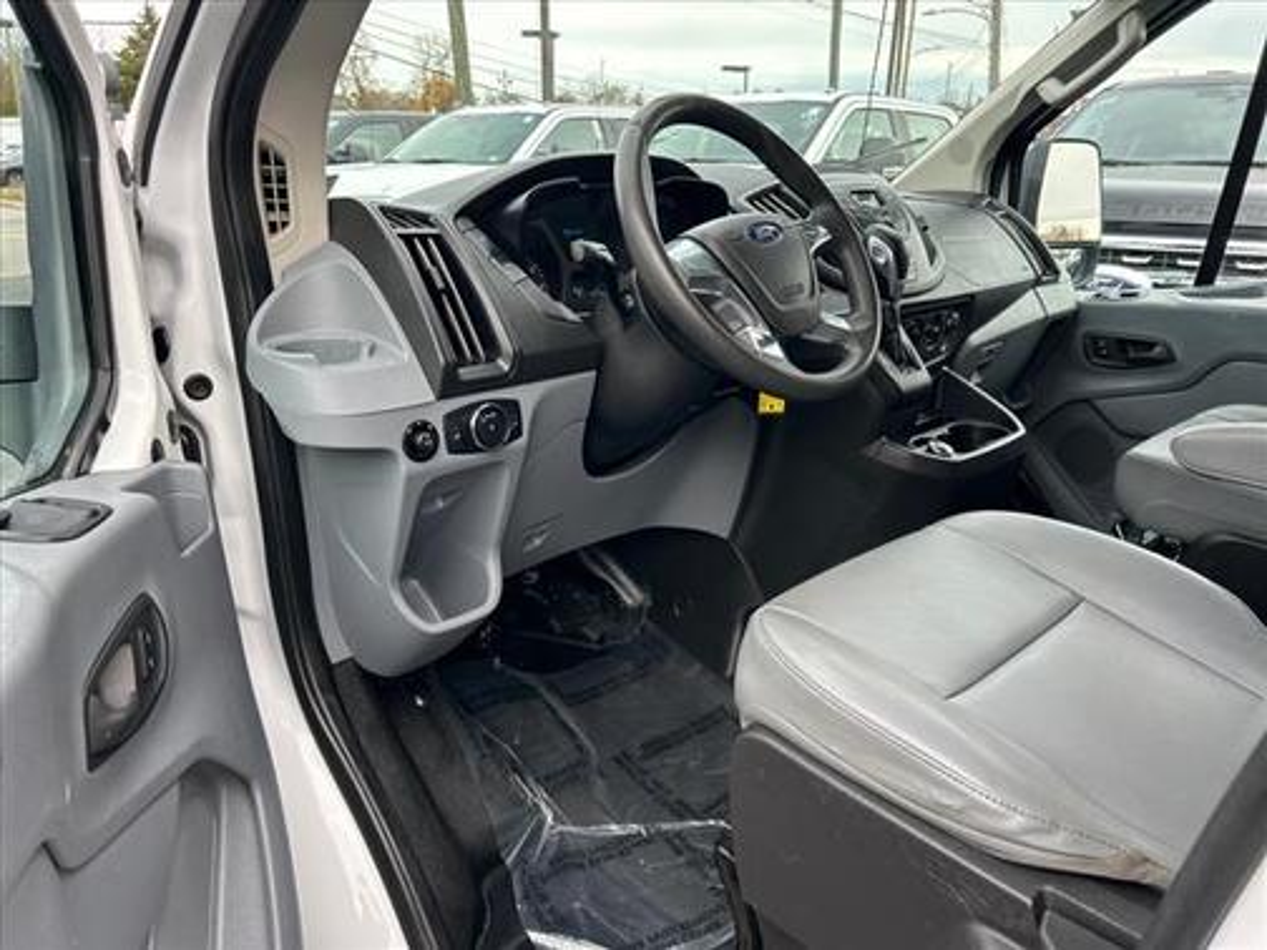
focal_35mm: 26
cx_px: 634
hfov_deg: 67.3
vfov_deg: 53.1
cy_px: 475
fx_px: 952
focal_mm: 5.7
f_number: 1.5
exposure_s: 1/266
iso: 40
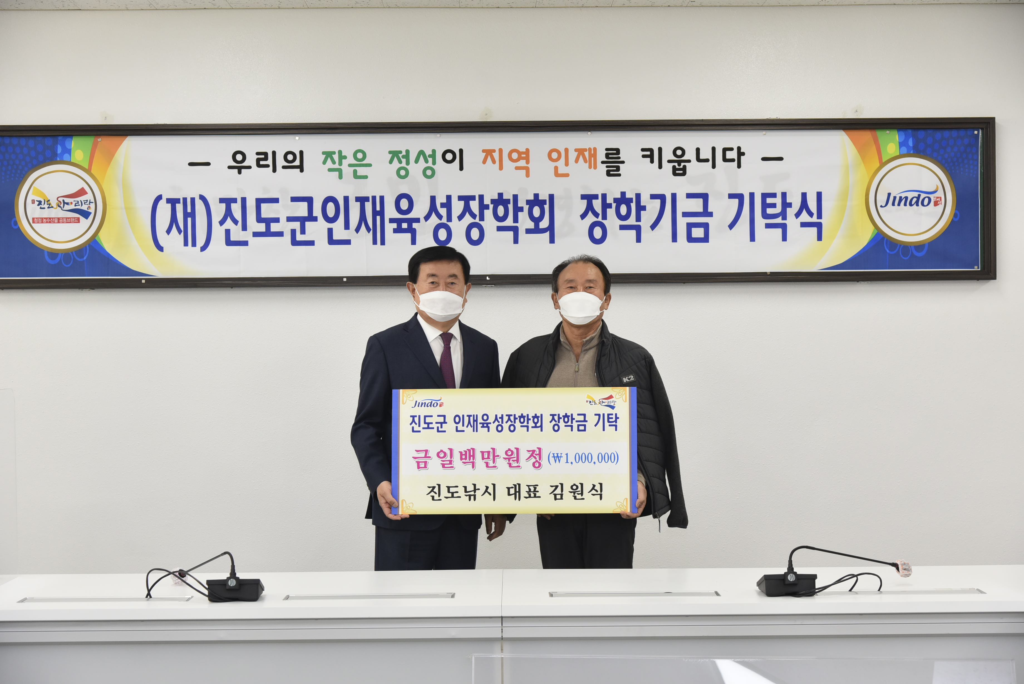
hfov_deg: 32.4
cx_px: 512
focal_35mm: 62
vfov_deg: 21.9
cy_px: 342
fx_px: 1764
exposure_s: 1/125
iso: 800
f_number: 5
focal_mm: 62
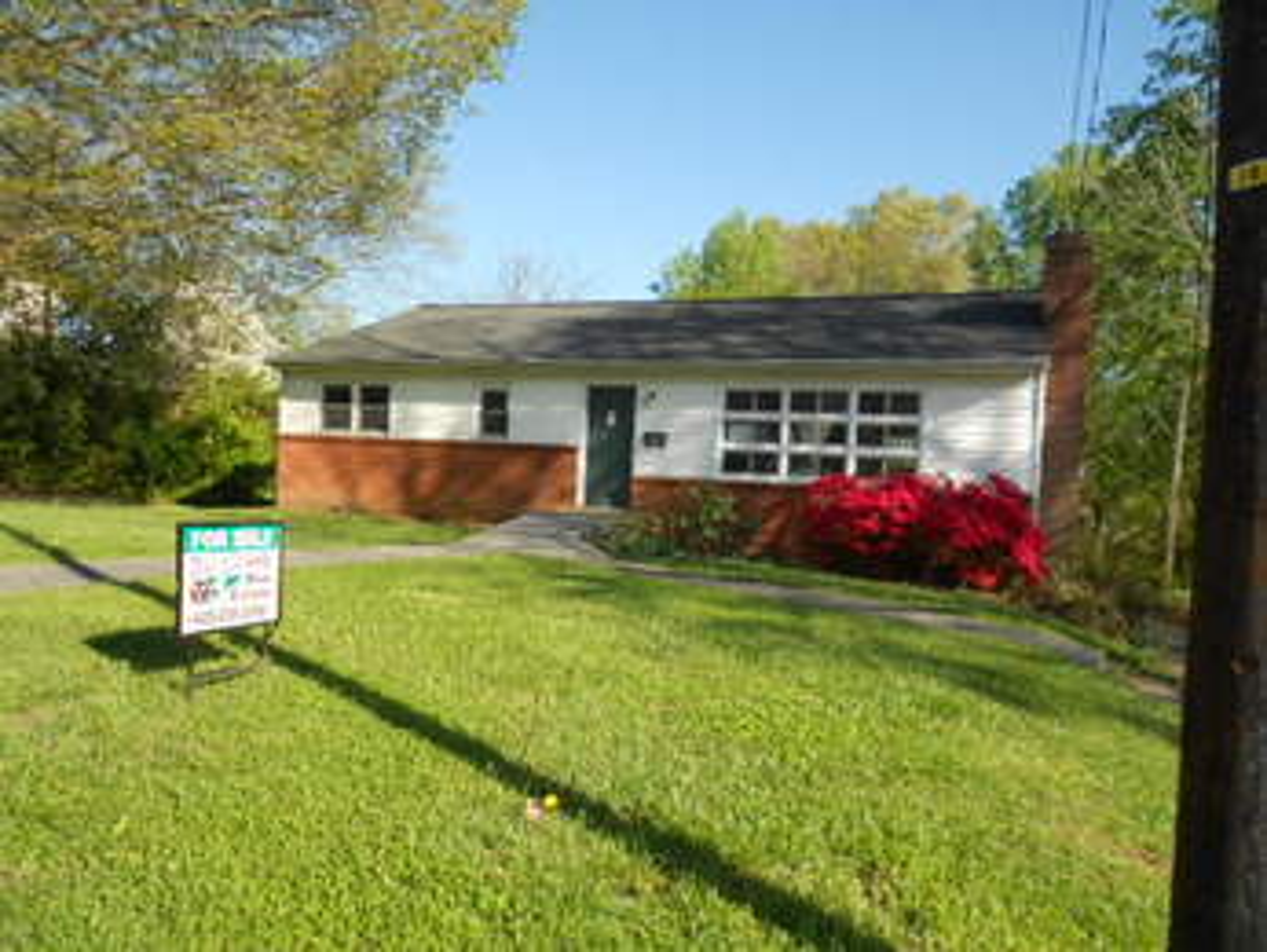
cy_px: 476
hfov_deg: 67.3
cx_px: 634
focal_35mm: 26
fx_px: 952
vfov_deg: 53.1
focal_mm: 4.6
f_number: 3.2
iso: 80
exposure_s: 1/500
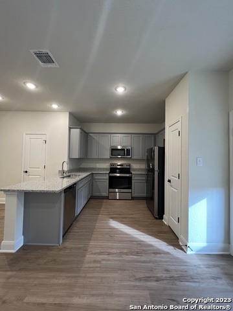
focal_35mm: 13
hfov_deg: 89.9
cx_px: 116
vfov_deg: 106.2
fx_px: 117
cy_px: 156
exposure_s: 1/60
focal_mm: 1.57
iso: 160
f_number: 1.8
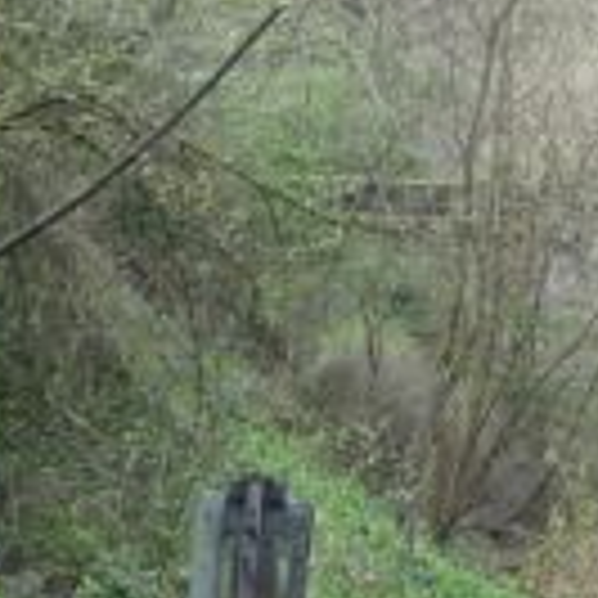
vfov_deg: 17.0
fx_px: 1994
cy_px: 373
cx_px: 796
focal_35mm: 102
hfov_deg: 16.1
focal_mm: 5.2
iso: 200
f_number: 3.3
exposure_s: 1/125
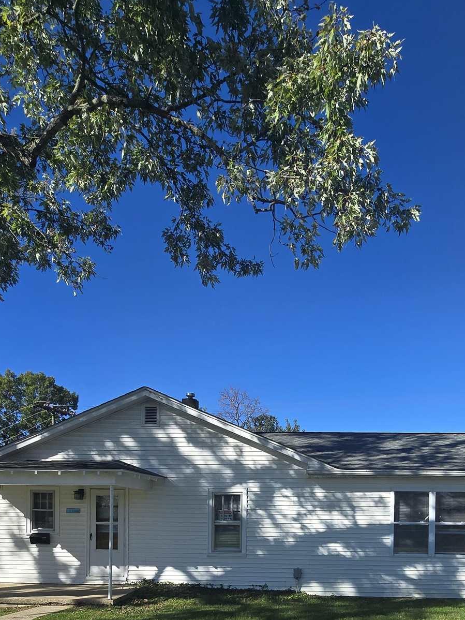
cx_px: 307
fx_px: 448
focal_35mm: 25
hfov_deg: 53.9
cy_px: 512
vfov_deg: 62.4
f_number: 2.2
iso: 50
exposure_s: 1/2423
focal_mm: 2.2
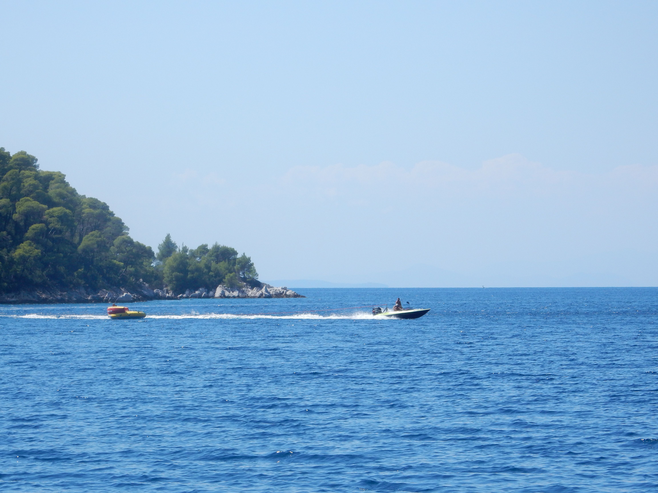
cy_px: 246
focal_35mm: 164
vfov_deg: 9.1
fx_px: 3117
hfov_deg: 12.0
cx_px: 329
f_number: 6
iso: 125
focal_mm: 29.2
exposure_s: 1/640
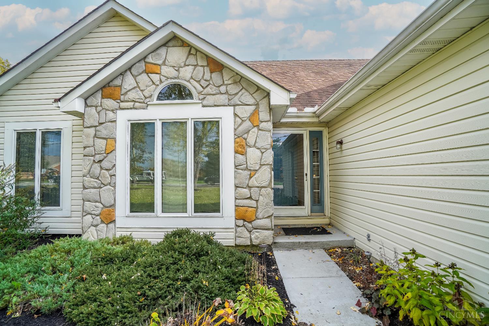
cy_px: 163
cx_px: 244
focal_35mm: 15
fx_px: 204
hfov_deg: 100.4
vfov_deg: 77.3
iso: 100
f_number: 6.3
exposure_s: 1/80
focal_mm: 10
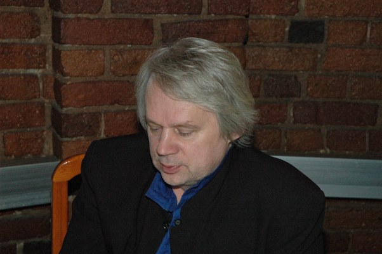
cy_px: 127
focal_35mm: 84
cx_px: 191
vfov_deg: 16.2
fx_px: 890
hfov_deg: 24.2
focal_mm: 56
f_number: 7.1
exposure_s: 1/60
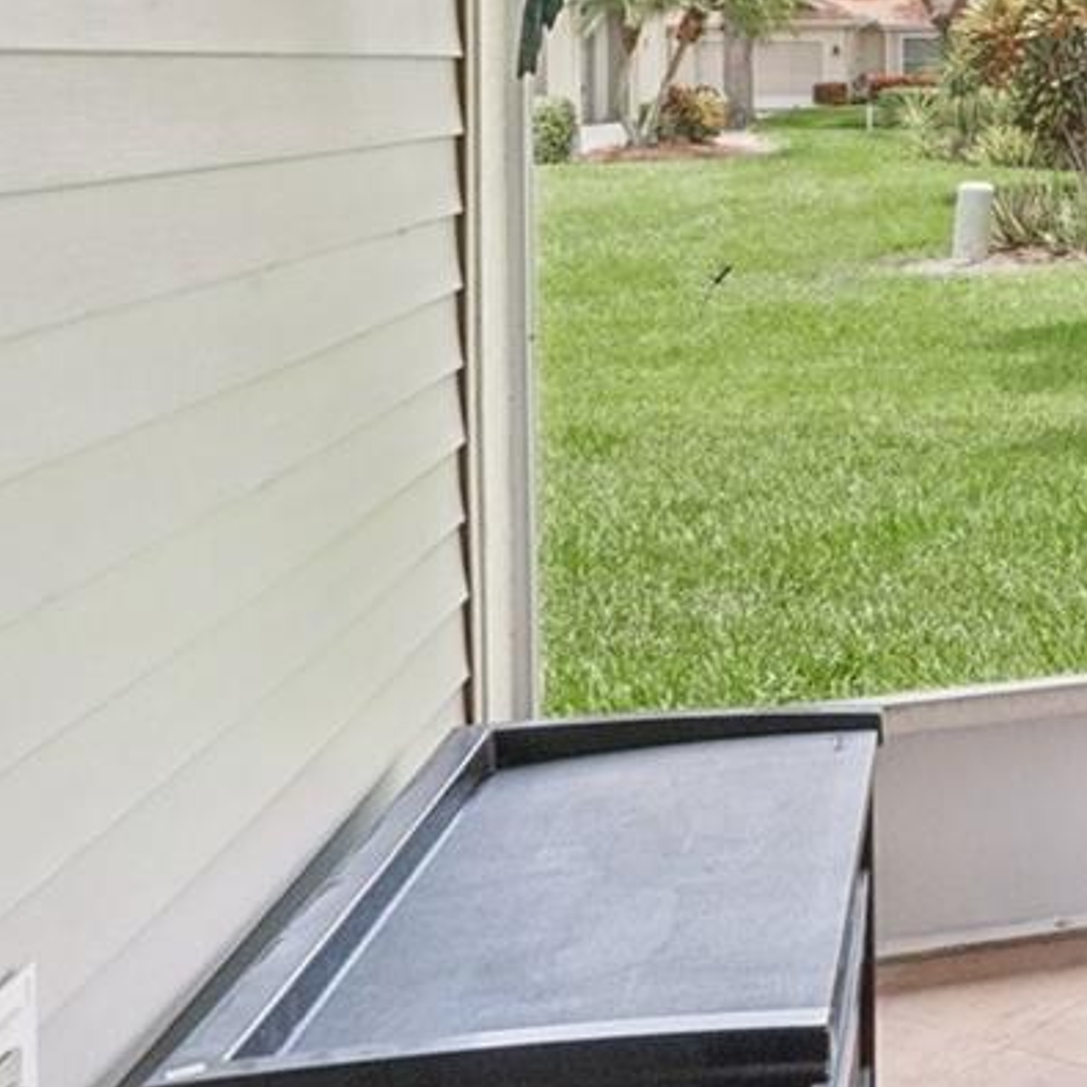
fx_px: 2015
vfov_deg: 28.7
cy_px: 52
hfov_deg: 23.5
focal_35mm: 57
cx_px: 1670
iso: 400
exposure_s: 1/160
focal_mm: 16.5
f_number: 8
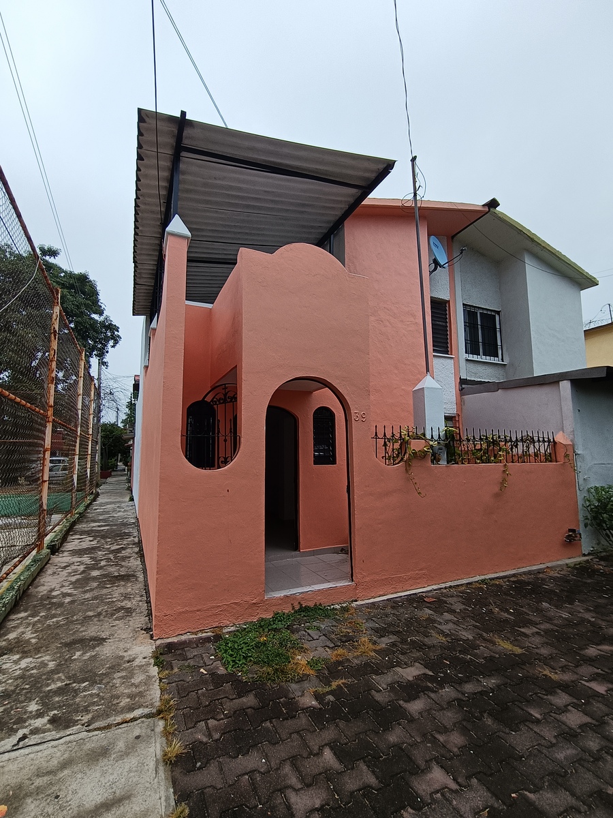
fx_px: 378
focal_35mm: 16
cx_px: 306
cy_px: 409
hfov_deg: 78.1
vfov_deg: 94.5
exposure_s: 1/277
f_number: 2.2
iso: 64
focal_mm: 1.68
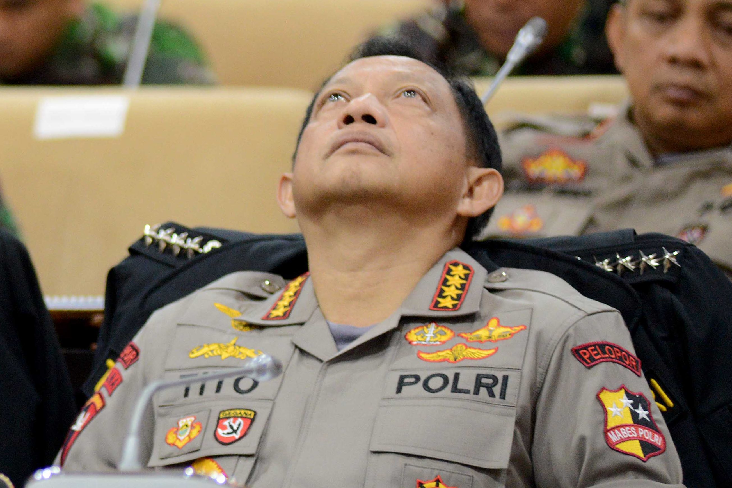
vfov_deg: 8.9
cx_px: 366
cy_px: 244
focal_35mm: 155
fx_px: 3152
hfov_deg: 13.2
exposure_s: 1/125
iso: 3200
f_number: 2.8
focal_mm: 155
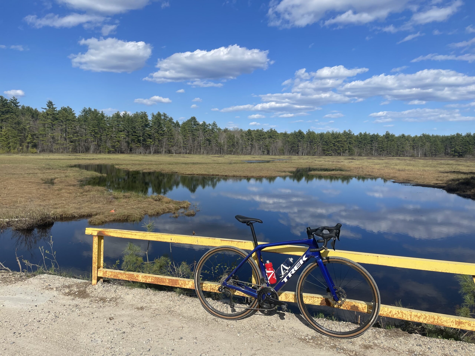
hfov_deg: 67.3
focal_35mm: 26
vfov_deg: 53.1
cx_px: 238
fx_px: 357
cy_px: 178
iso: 32
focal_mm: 4.2
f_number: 1.6
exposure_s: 1/4831
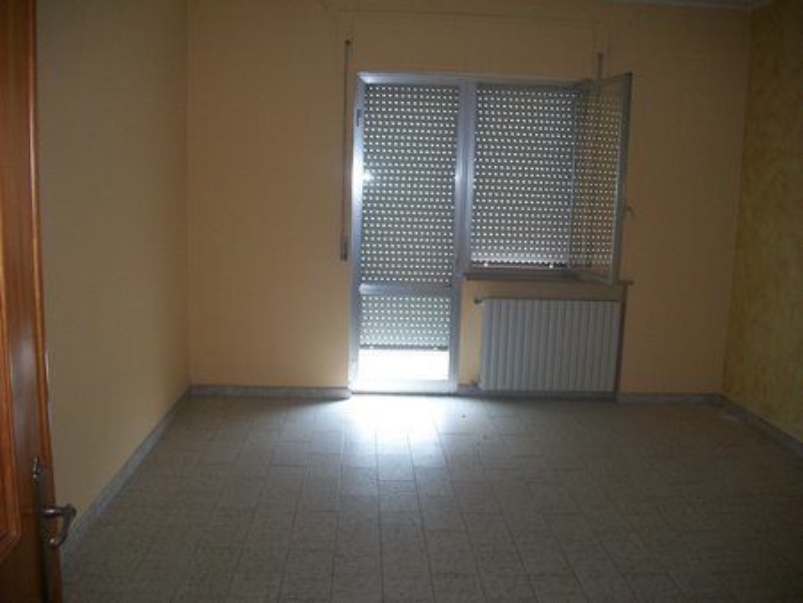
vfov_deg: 44.2
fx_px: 743
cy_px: 302
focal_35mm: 32
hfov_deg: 56.8
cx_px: 402
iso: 160
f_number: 2.9
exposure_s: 1/30
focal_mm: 5.7
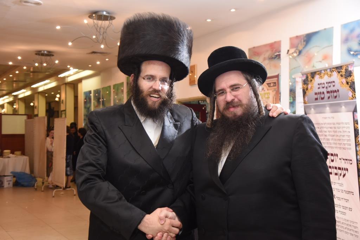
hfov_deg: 41.1
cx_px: 180
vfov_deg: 28.1
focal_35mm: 48
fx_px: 480
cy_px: 120
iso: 800
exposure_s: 1/100
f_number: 6.3
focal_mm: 48
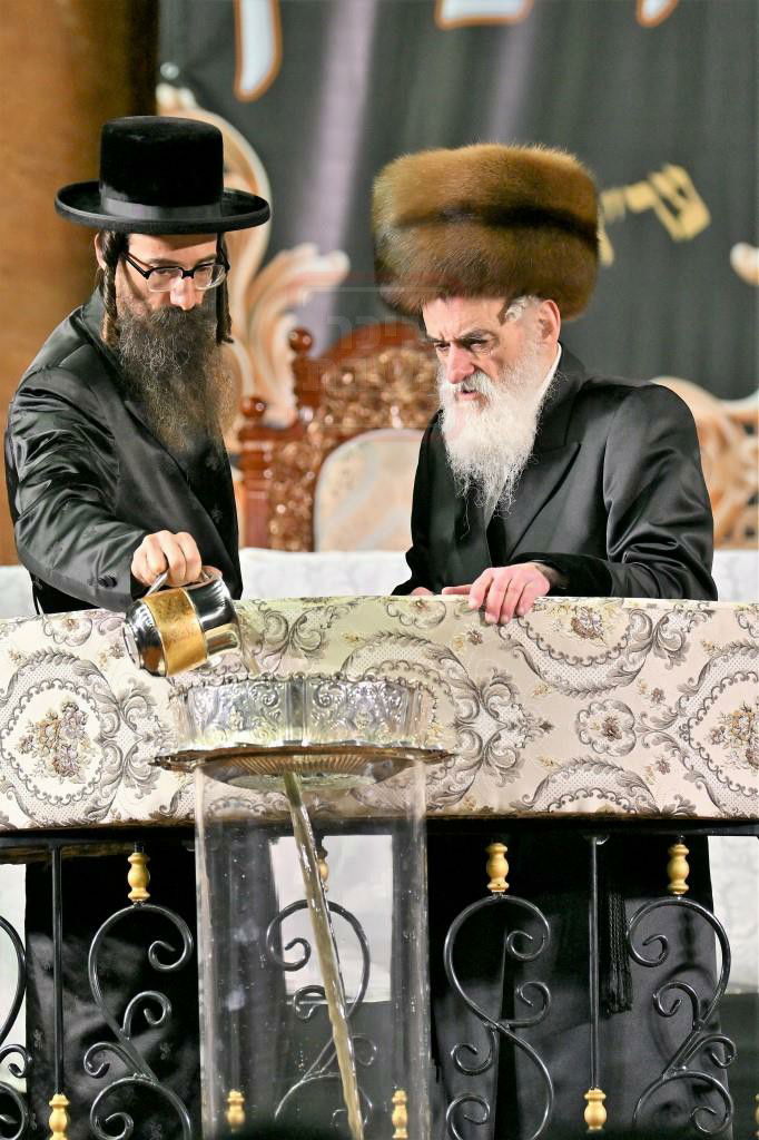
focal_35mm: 187
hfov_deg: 7.3
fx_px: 5917
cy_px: 570
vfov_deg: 11.0
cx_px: 380
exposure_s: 1/250
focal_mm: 125
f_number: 2.8
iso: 400
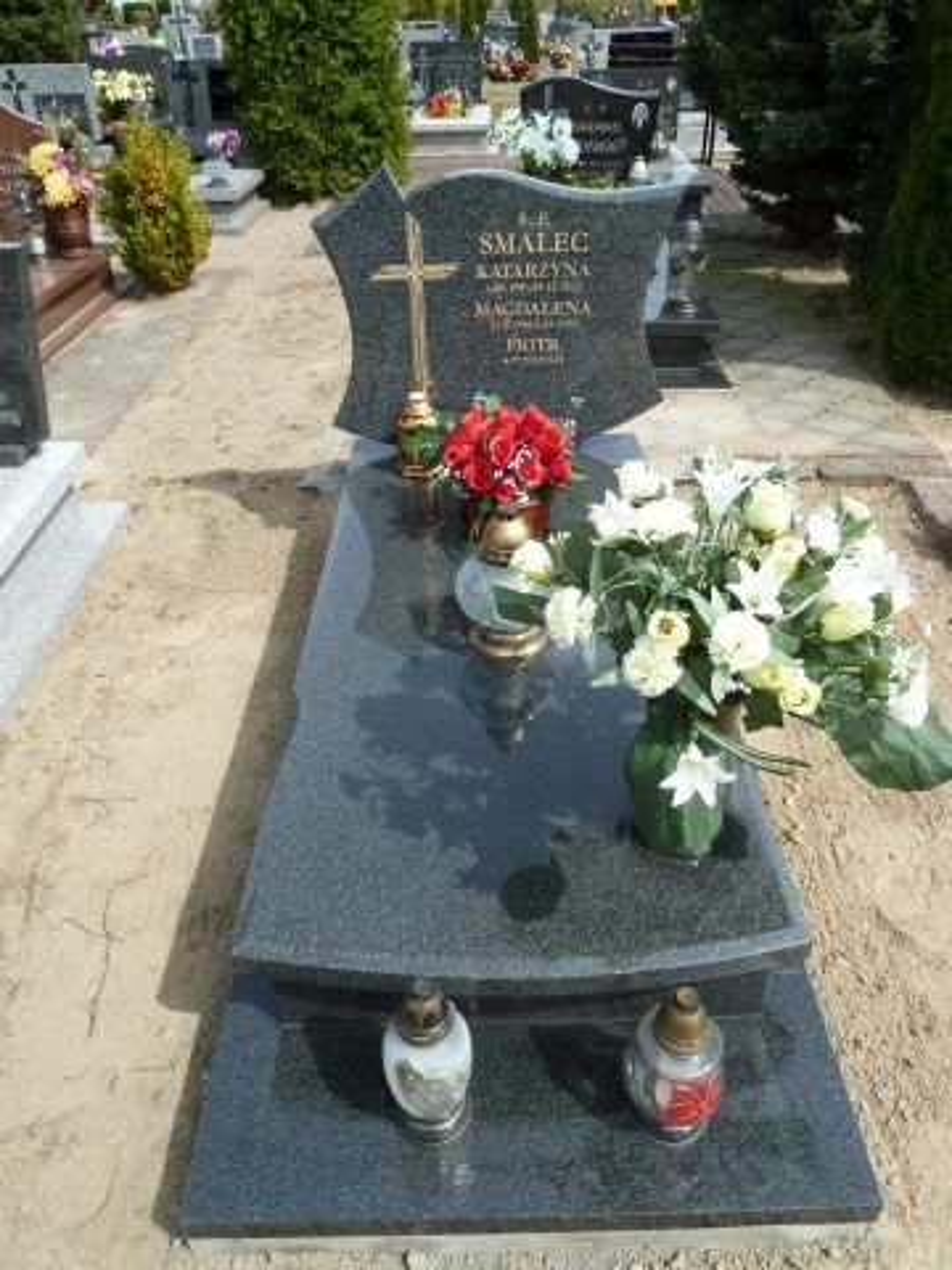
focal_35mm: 25
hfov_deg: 54.9
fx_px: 917
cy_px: 635
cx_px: 476
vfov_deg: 69.4
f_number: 4
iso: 80
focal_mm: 4.1
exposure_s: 1/400
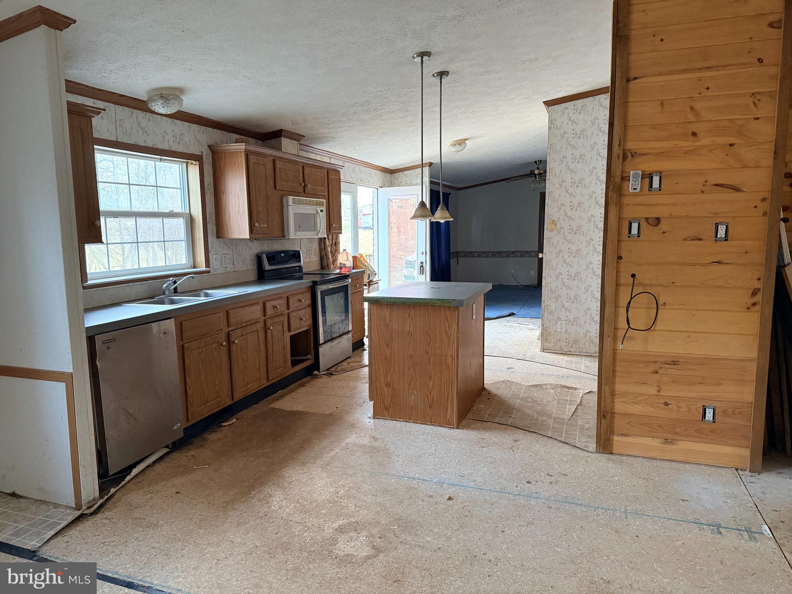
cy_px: 297
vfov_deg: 56.8
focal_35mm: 24
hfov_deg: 71.6
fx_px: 549
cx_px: 396
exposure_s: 1/40
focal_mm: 6.76
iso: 640
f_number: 1.78
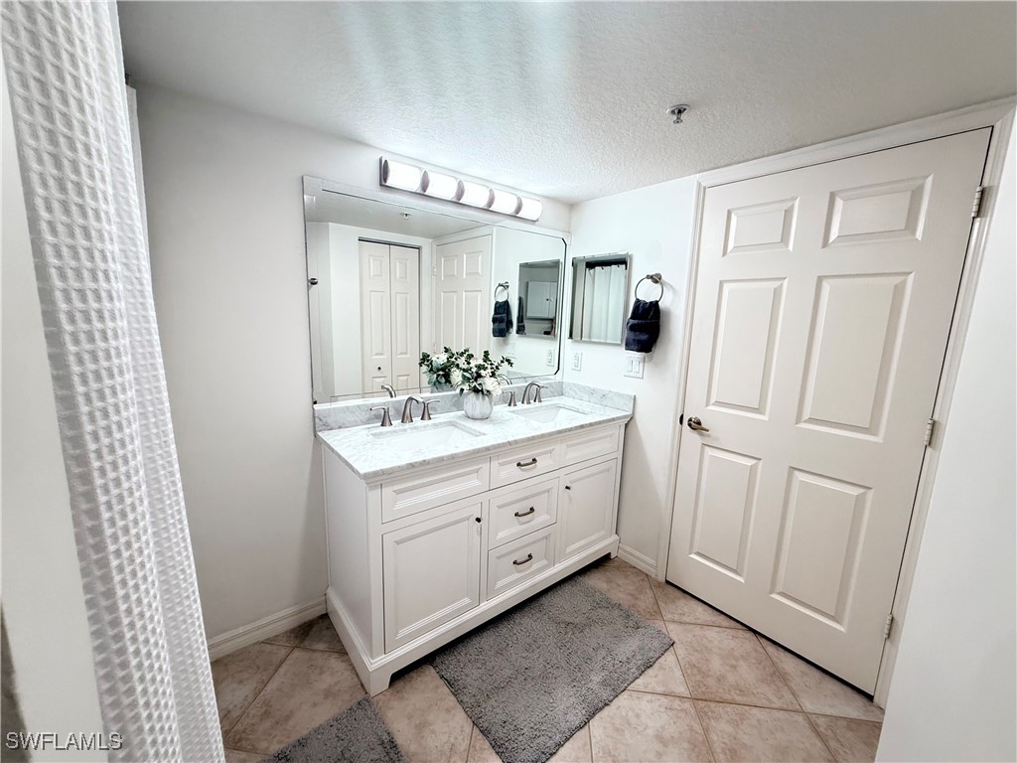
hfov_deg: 102.1
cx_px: 508
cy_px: 382
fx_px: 411
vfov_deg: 85.7
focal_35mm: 14
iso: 320
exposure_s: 1/120
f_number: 2.2
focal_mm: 2.22
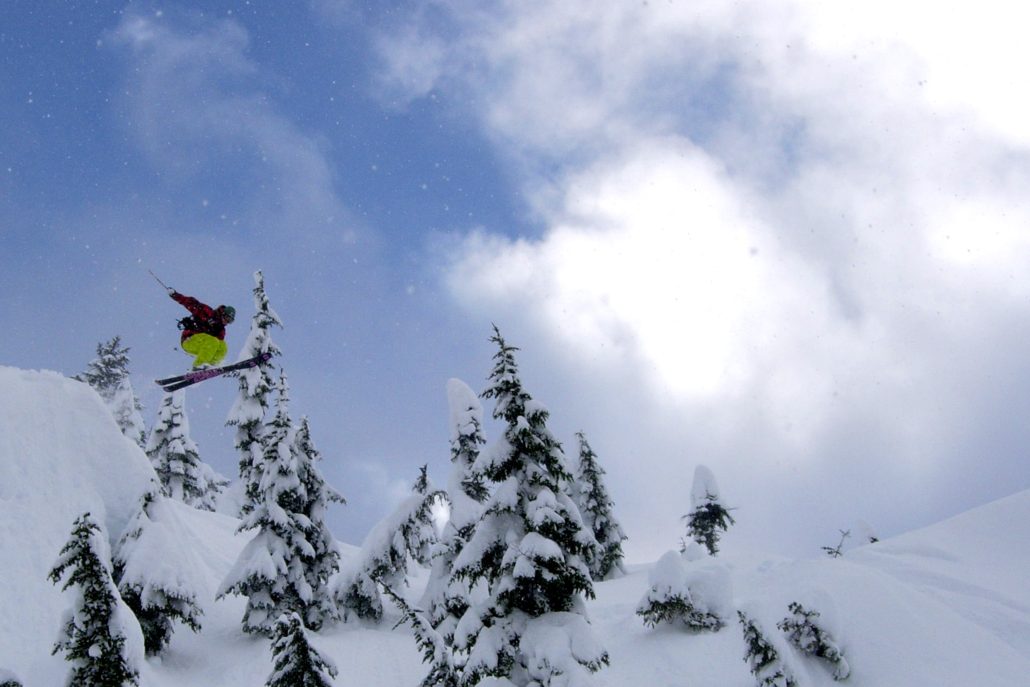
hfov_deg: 27.6
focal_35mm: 73
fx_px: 2089
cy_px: 465
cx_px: 377
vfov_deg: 18.6
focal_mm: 10.6
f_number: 5.4
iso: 64
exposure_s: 1/1407
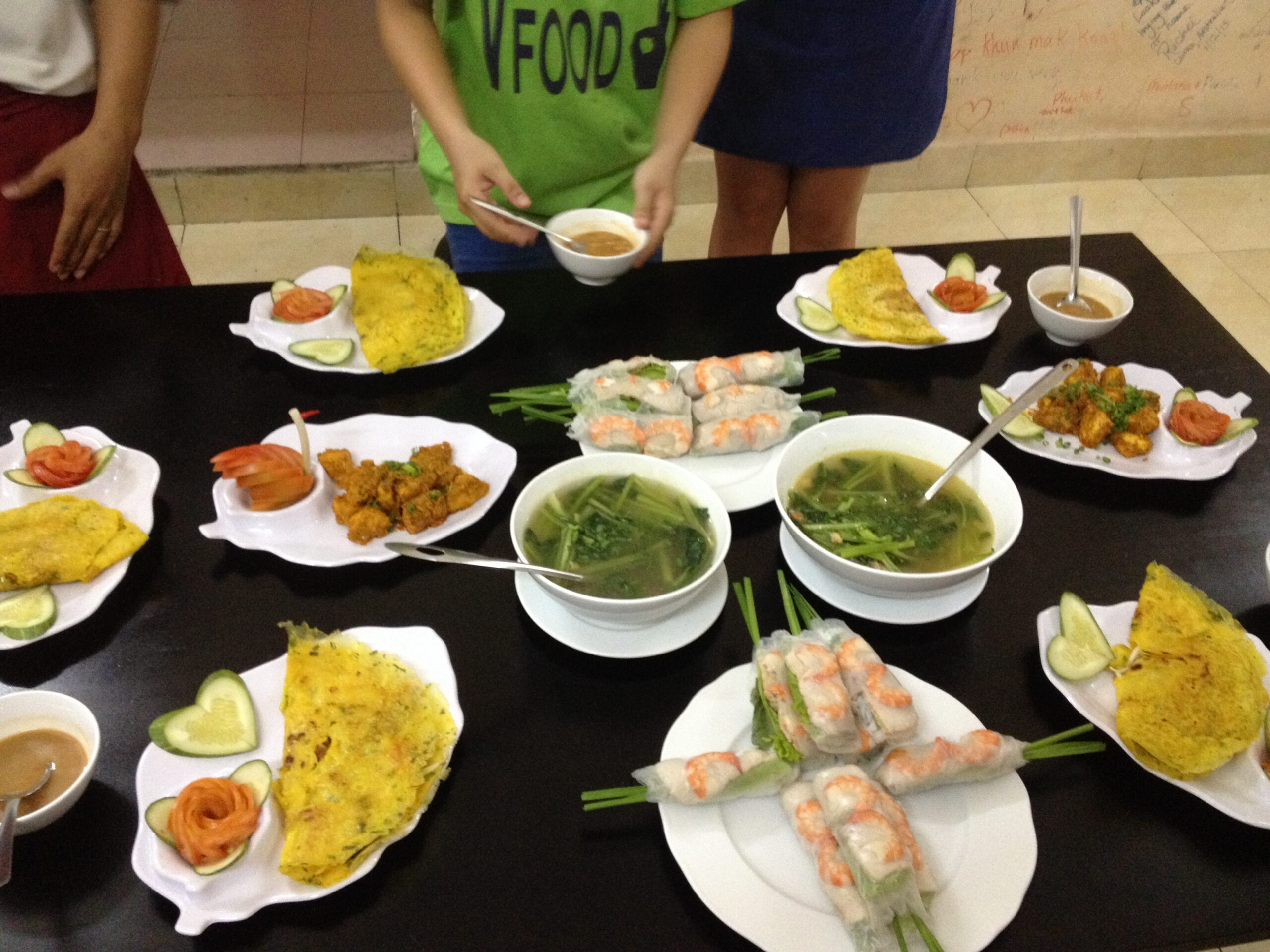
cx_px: 635
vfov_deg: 40.7
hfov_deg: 52.6
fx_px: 1284
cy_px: 476
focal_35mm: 35
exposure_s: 1/15
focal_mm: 4.28
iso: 400
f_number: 2.4
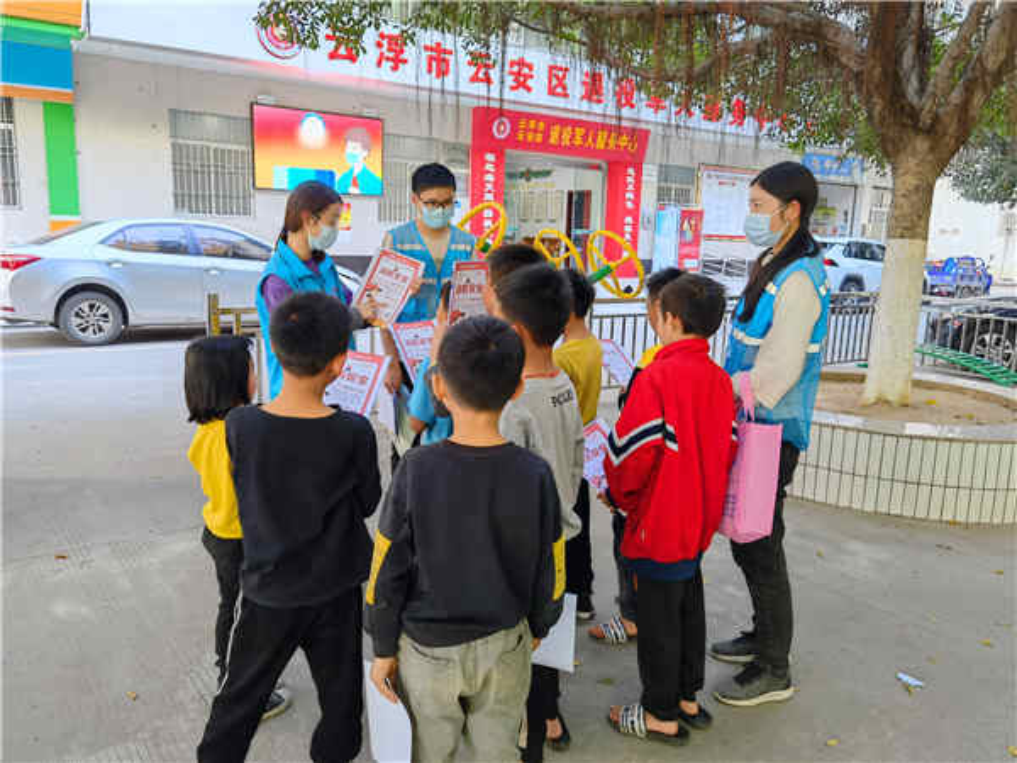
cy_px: 382
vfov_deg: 51.4
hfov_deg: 65.3
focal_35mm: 27
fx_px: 793
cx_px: 508
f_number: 1.9
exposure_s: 1/100
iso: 100
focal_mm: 6.67
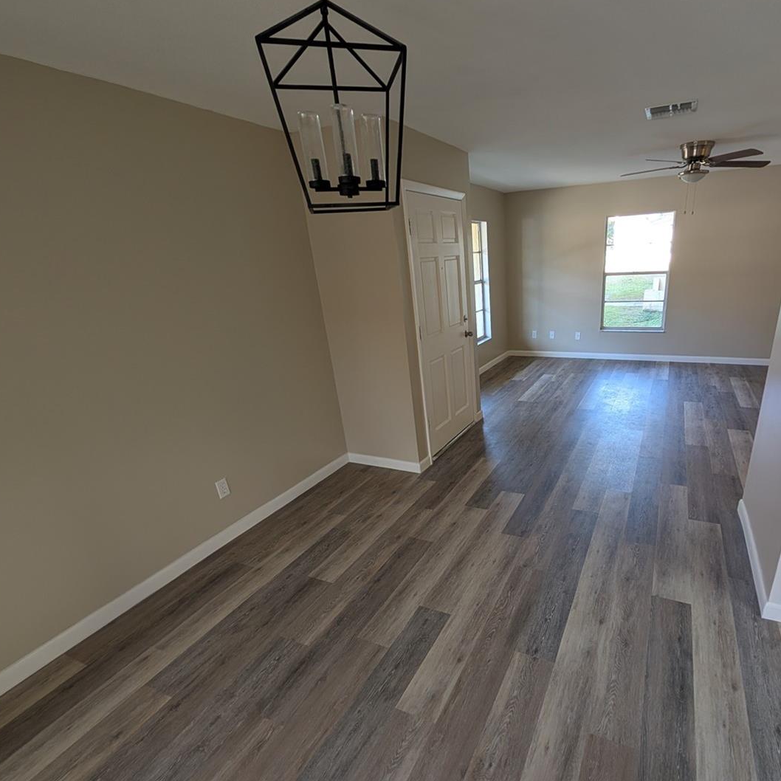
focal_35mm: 16
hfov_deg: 85.9
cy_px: 433
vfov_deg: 87.1
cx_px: 484
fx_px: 408
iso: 105
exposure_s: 1/120
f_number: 1.7
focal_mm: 2.02
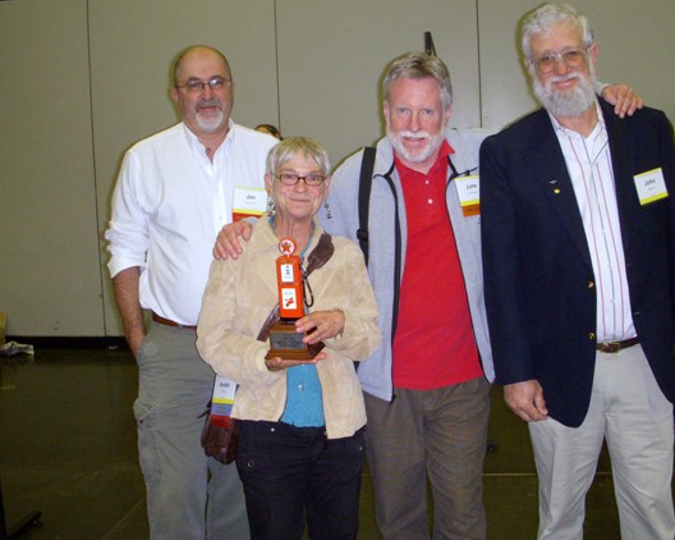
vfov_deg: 33.4
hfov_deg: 41.1
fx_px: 899
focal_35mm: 45
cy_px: 244
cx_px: 377
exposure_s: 1/80
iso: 250
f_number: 3.3
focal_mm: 6.3
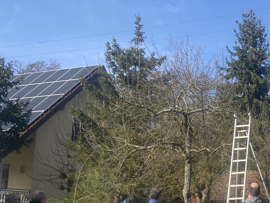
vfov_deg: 23.8
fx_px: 476
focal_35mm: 61
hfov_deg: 29.3
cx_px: 280
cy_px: 148
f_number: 1.8
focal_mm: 4.25
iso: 32
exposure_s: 1/1898
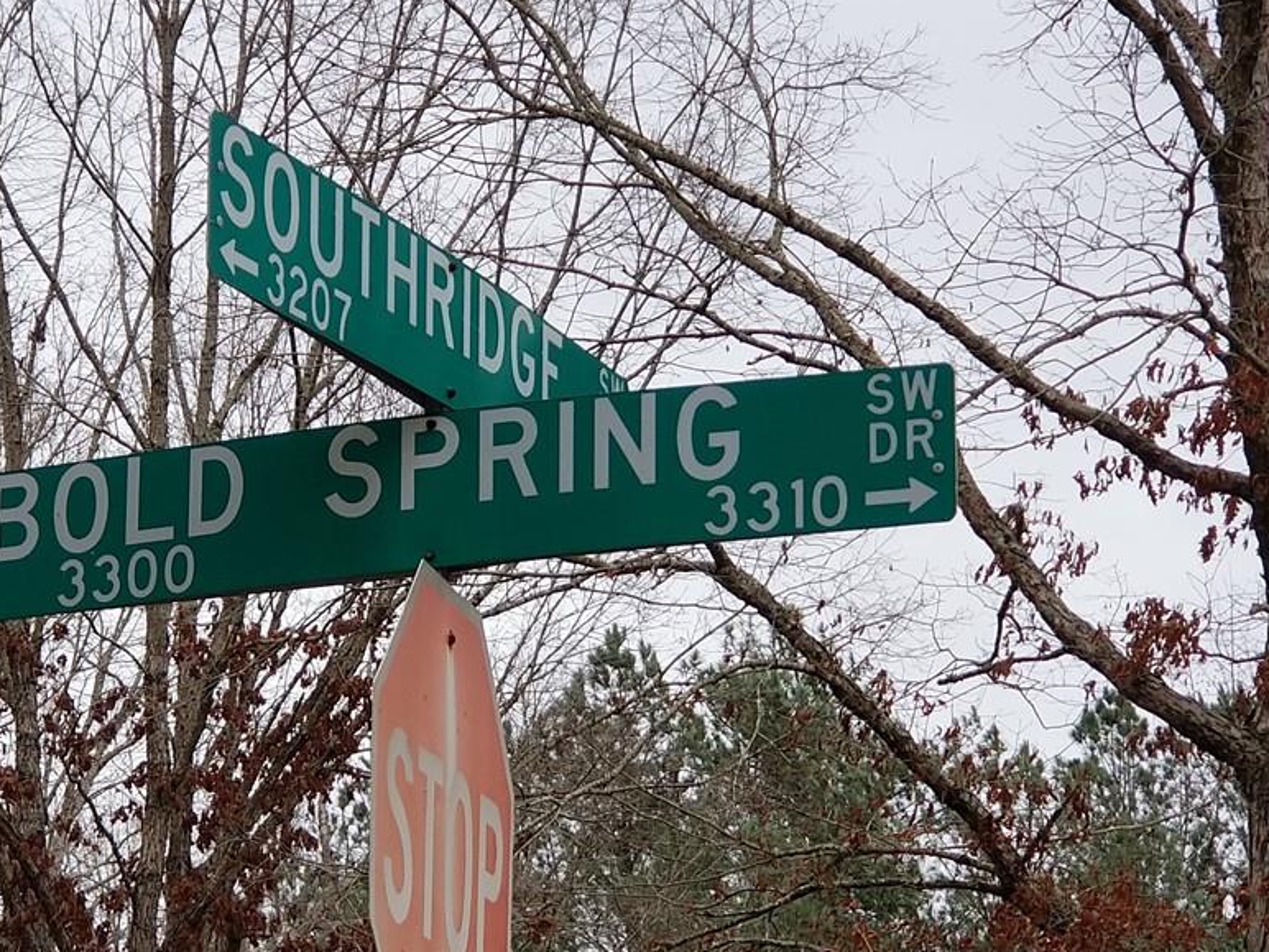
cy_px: 597
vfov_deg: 21.3
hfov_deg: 28.1
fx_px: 2529
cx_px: 467
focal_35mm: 69
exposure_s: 1/202
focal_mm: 6
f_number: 2.4
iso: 25
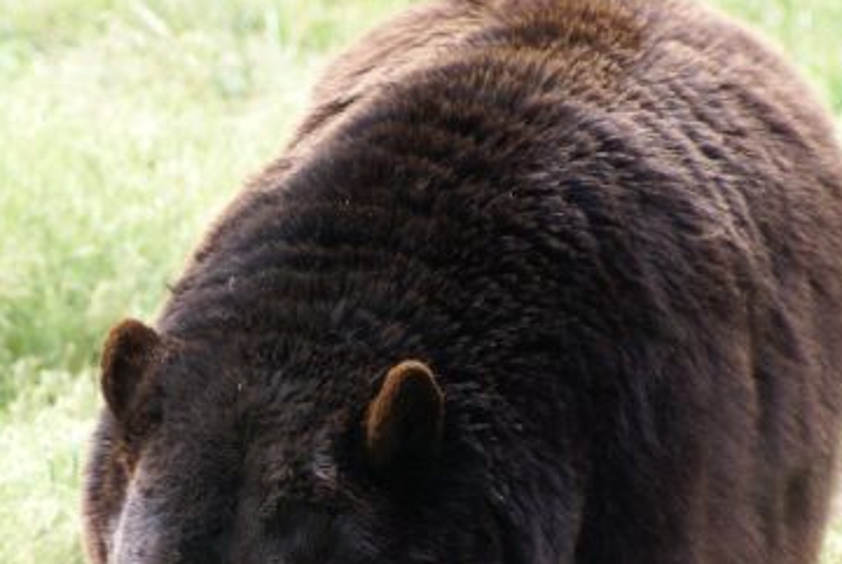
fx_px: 14050
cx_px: 297
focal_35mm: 600
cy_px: 543
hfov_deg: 3.4
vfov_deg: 2.3
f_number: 5.6
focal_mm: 180
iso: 400
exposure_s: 1/320
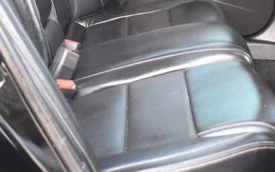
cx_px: 198
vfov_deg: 14.0
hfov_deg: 22.6
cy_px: -18
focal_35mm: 91
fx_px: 682
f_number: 4
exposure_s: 1/100
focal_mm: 24
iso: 3200
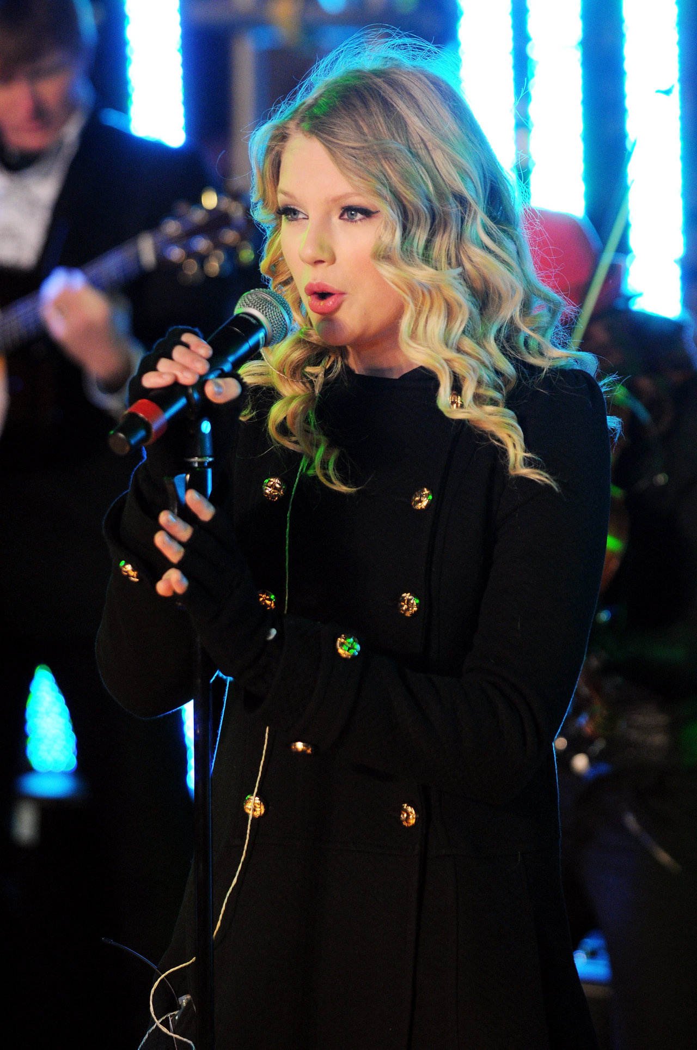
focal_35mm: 195
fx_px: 5677
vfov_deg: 10.6
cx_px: 348
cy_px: 525
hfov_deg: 7.0
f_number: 3.2
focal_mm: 130
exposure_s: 1/400
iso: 1000
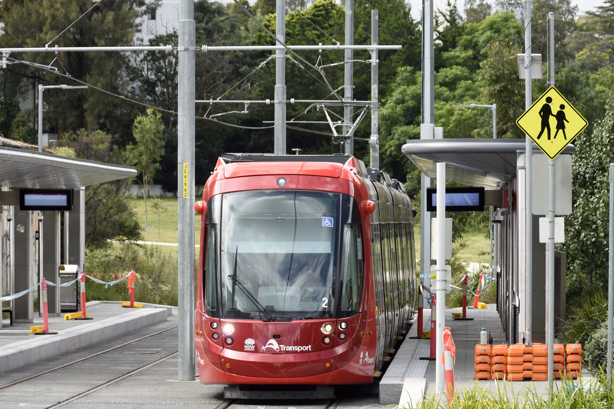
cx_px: 307
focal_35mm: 195
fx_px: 3326
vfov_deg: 7.0
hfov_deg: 10.5
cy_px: 204
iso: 200
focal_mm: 130
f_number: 8
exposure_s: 1/250
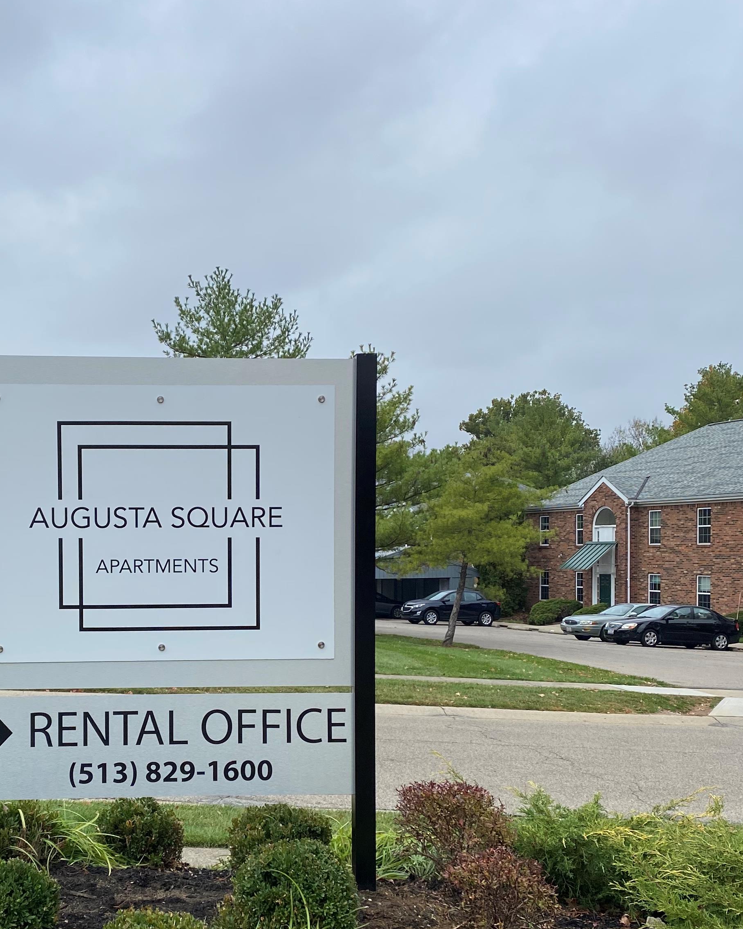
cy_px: 602
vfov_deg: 40.8
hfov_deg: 32.7
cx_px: 174
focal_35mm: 45
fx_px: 1237
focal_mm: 4.25
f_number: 1.8
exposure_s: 1/1504
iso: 32
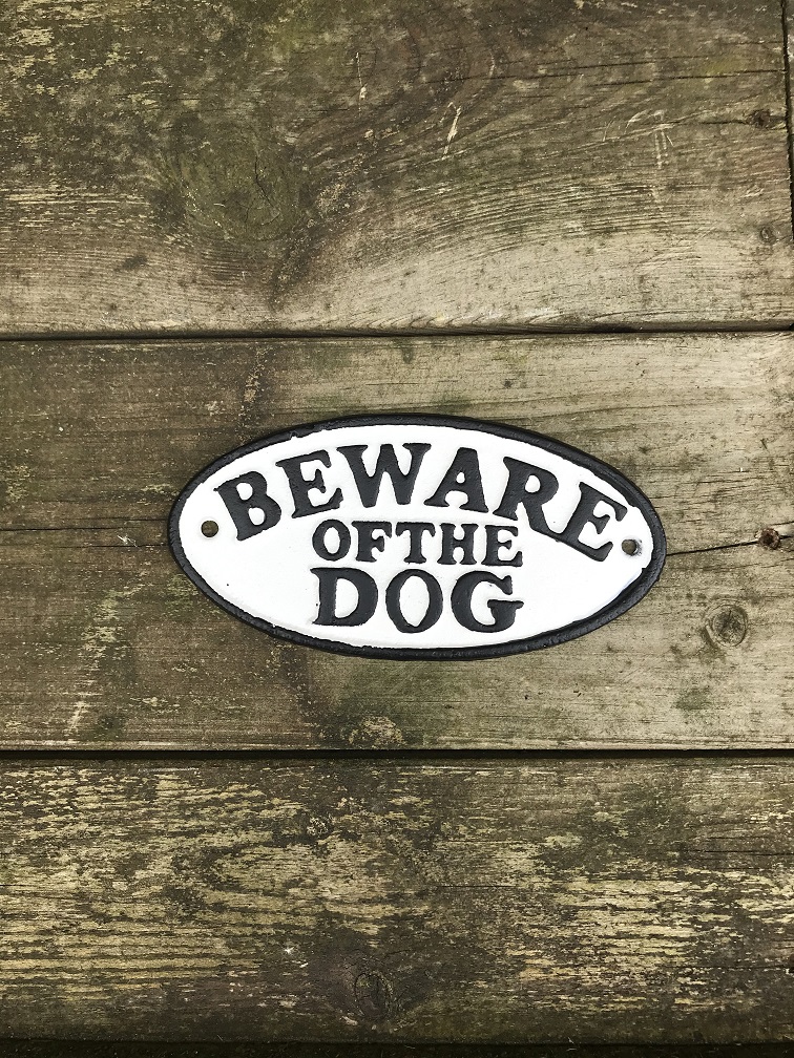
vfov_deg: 63.4
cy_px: 529
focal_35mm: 28
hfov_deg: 49.7
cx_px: 397
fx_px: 856
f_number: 1.8
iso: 20
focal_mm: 3.99
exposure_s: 1/443
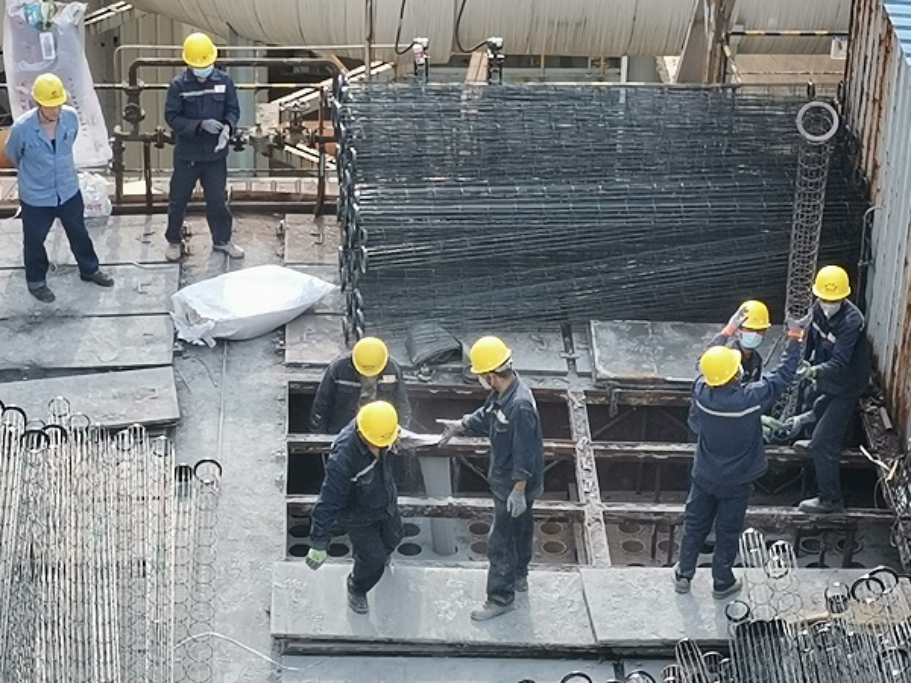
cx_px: 456
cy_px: 342
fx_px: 2790
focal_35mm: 106
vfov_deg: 14.0
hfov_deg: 18.5
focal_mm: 4.75
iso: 50
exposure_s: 1/351
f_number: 1.8
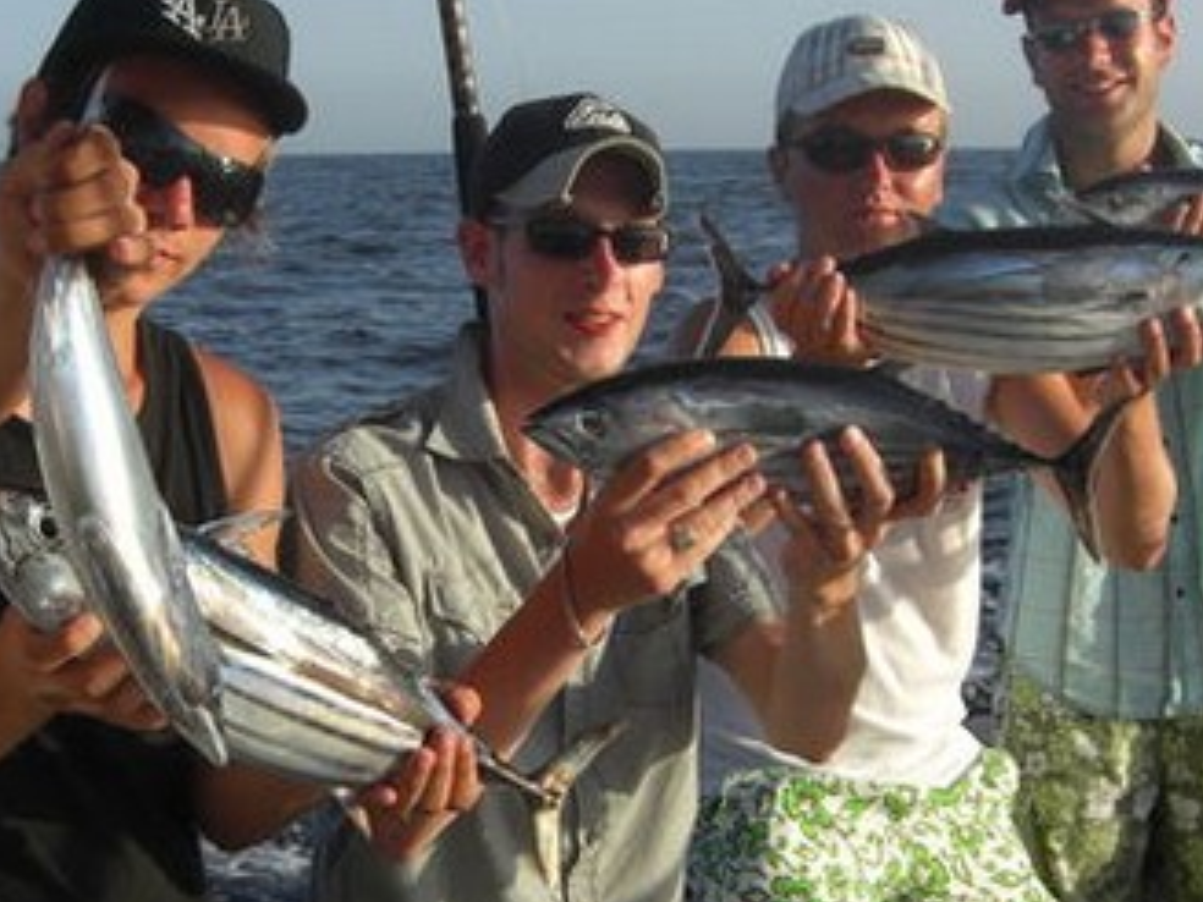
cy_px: 649
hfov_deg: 26.6
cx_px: 499
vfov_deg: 20.1
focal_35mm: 73
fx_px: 2537
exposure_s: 1/500
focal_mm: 7.9
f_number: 4
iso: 80
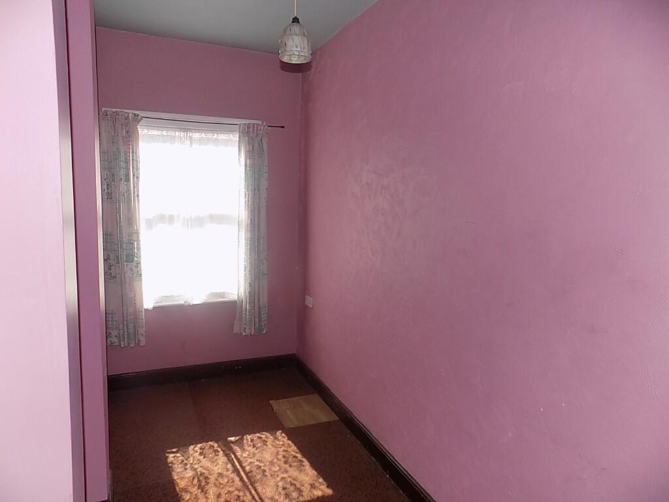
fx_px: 445
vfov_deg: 58.9
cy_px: 251
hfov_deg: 73.9
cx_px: 334
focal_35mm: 23
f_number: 3.1
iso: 80
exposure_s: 1/125
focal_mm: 4
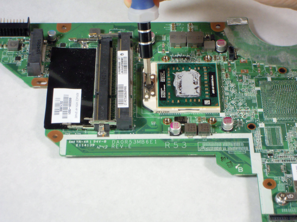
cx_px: 148
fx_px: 970
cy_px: 111
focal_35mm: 113
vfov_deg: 13.1
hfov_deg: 17.4
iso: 400
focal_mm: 20.3
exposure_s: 1/25
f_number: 5.9
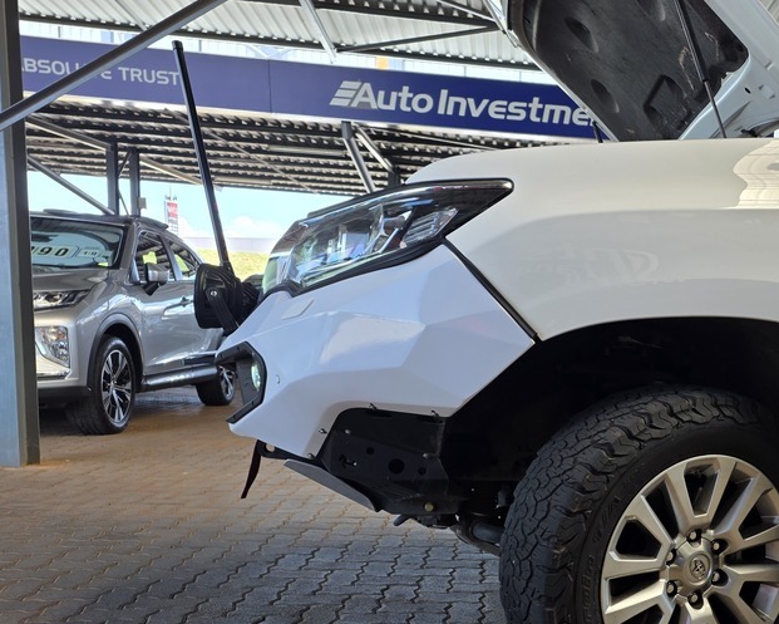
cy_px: 453
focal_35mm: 37
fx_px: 853
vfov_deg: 39.3
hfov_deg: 46.5
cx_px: 622
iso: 40
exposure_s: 1/180
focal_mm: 6.25
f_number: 1.7
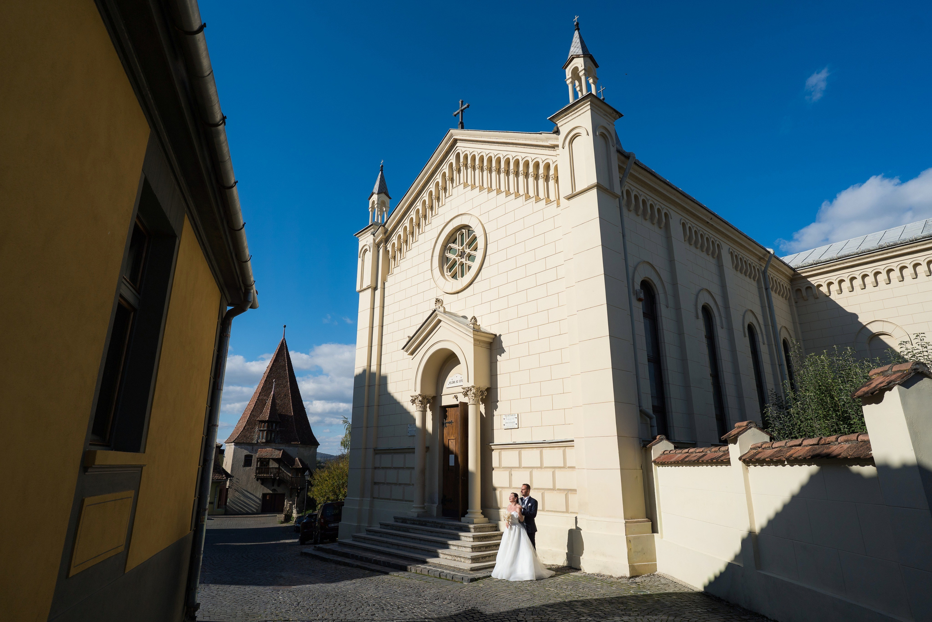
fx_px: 518
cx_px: 466
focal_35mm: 20
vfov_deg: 61.9
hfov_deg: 84.0
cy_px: 311
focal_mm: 20
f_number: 4
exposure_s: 1/2500
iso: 100
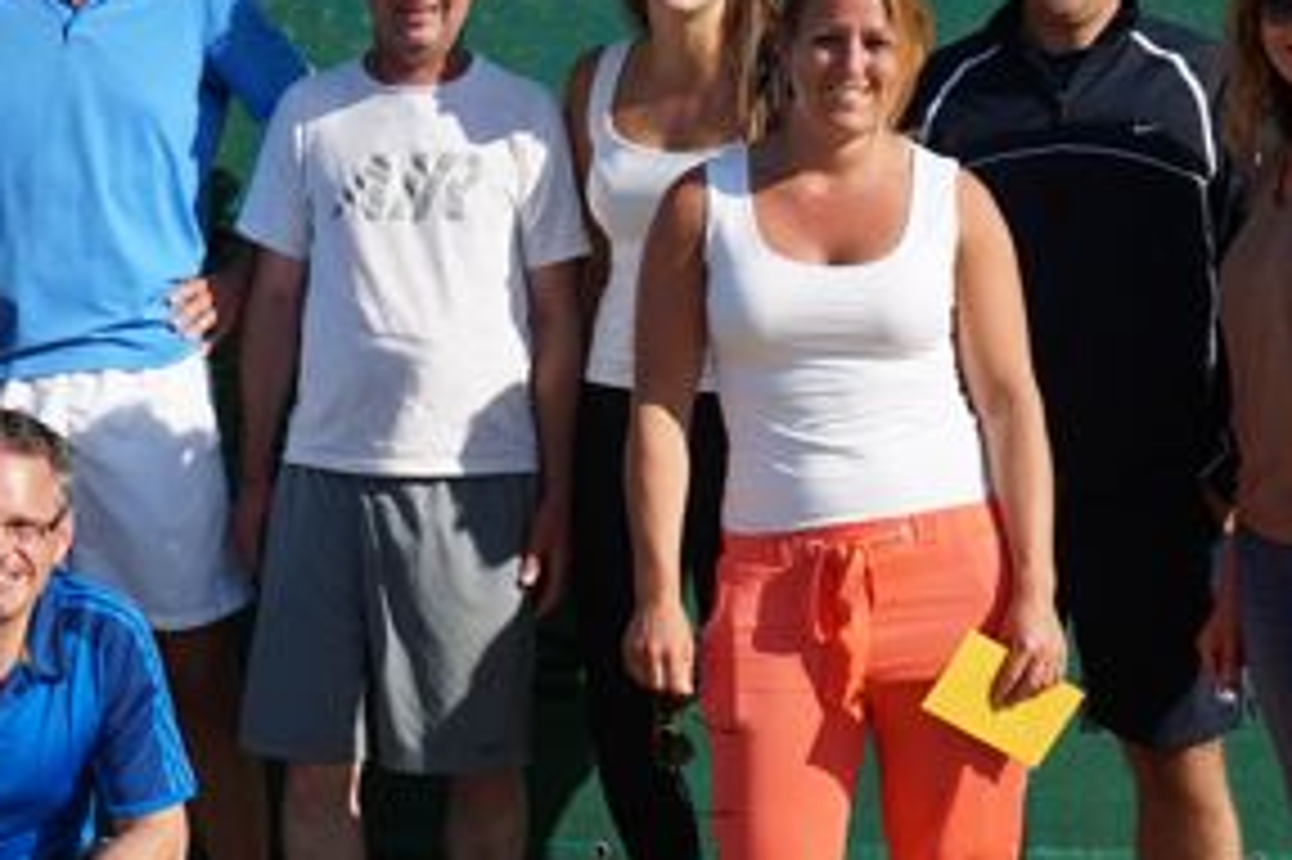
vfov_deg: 15.2
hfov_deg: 22.2
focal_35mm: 90
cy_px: 428
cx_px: 214
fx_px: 3232
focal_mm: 27
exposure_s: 1/250
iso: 100
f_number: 8
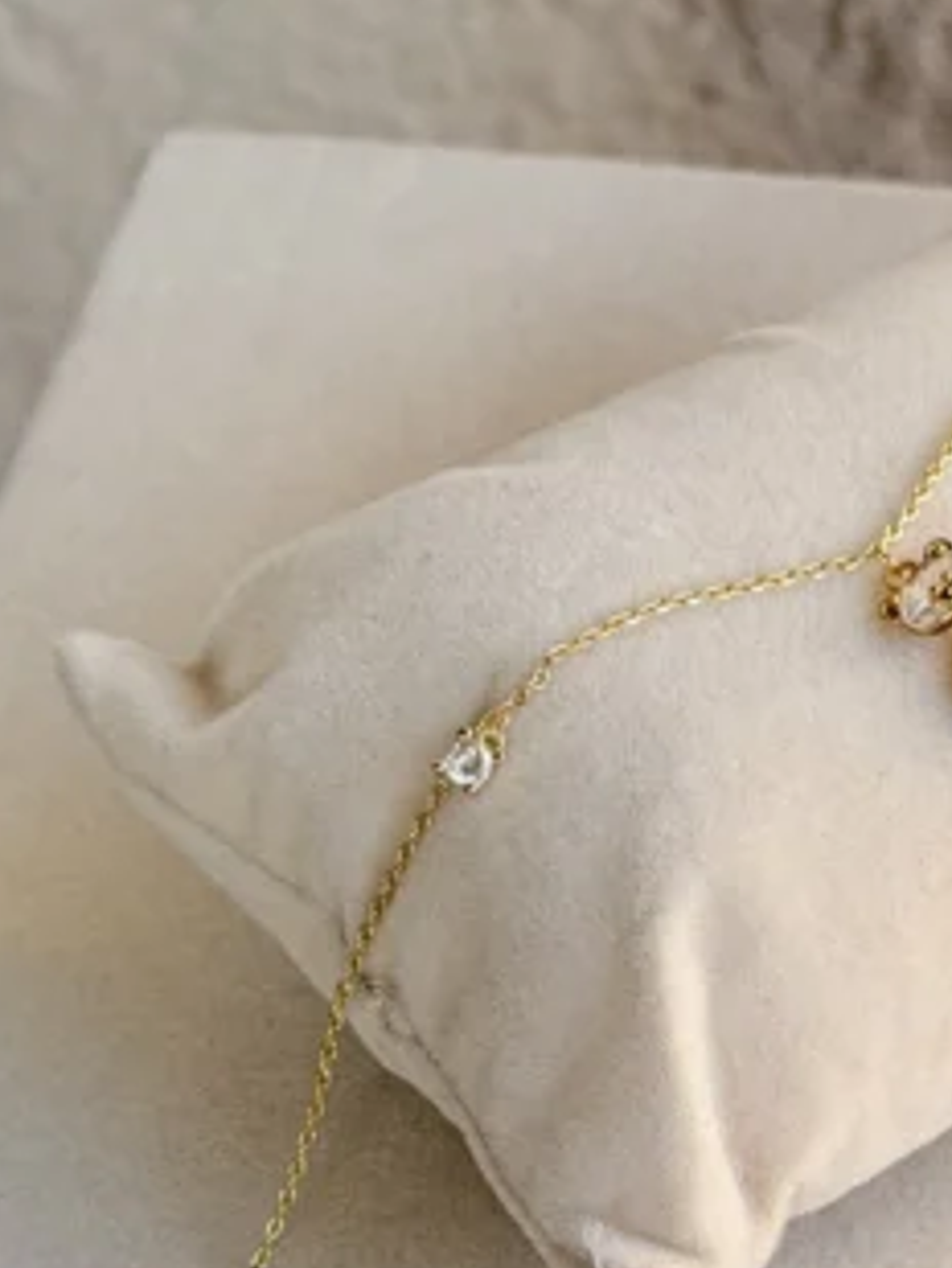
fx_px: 3261
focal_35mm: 89
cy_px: 536
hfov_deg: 16.5
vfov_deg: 22.0
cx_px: 784
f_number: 1.78
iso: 64
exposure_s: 1/687
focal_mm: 6.76
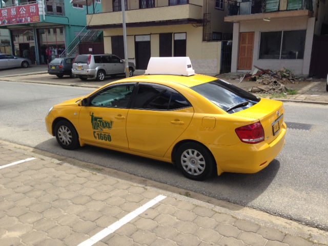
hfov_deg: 55.4
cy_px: 123
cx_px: 164
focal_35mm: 33
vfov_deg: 42.9
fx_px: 313
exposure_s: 1/686
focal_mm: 4.12
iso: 50
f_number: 2.4
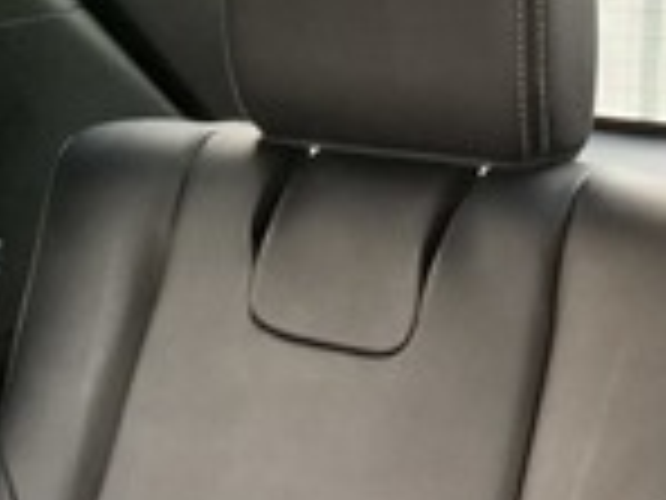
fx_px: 2386
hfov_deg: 15.8
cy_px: 1050
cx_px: 464
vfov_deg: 10.8
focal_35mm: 124
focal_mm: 5.54
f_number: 1.8
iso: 1000
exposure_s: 1/20
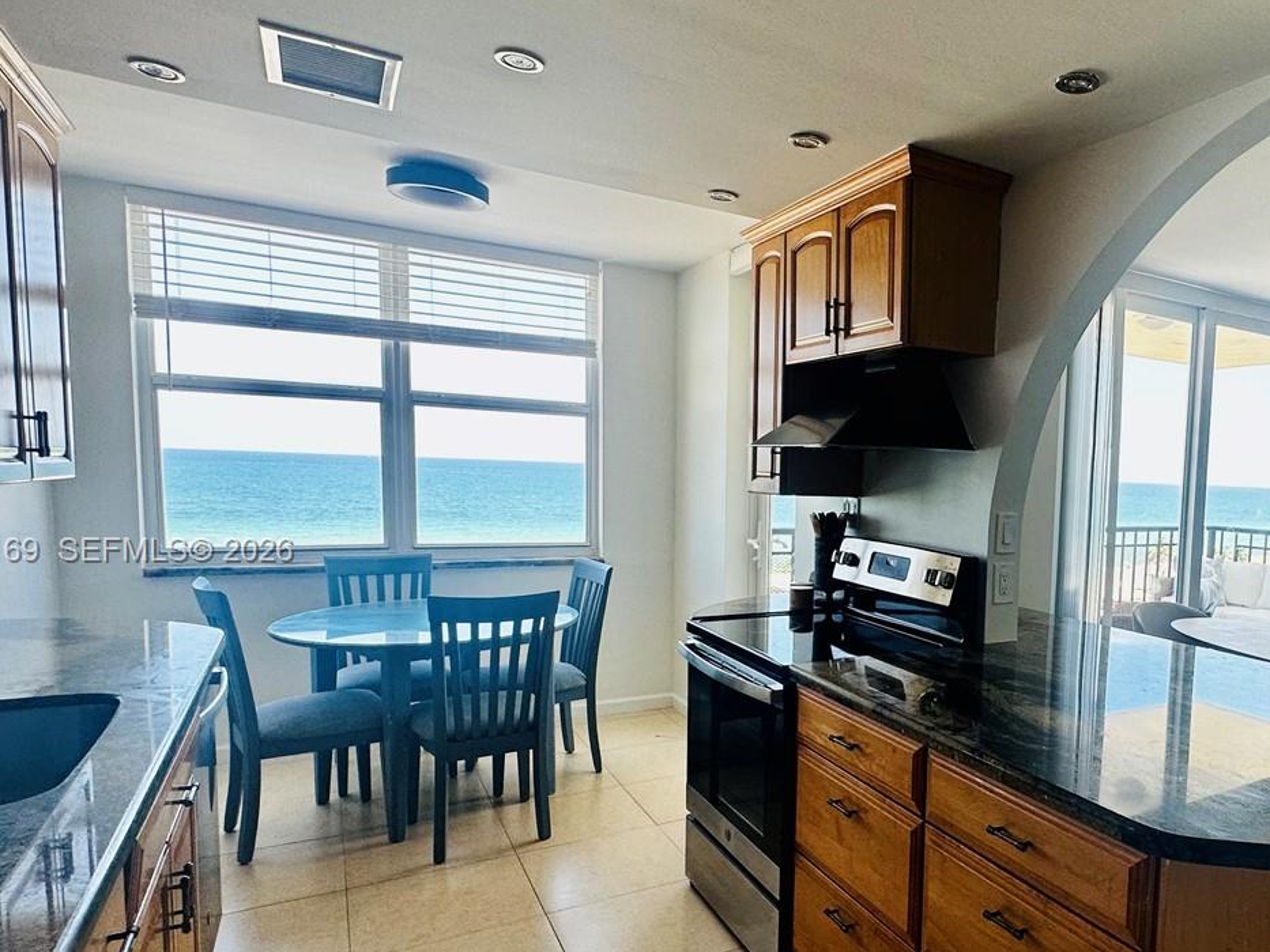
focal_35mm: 24
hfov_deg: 66.9
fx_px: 881
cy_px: 552
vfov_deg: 56.5
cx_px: 958
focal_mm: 2.22
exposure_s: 1/120
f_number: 2.2
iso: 64
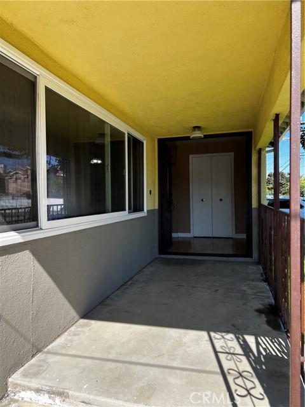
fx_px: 305
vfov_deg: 67.3
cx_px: 152
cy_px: 204
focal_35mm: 26
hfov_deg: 53.1
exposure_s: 1/1597
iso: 50
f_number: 1.5
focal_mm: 5.7
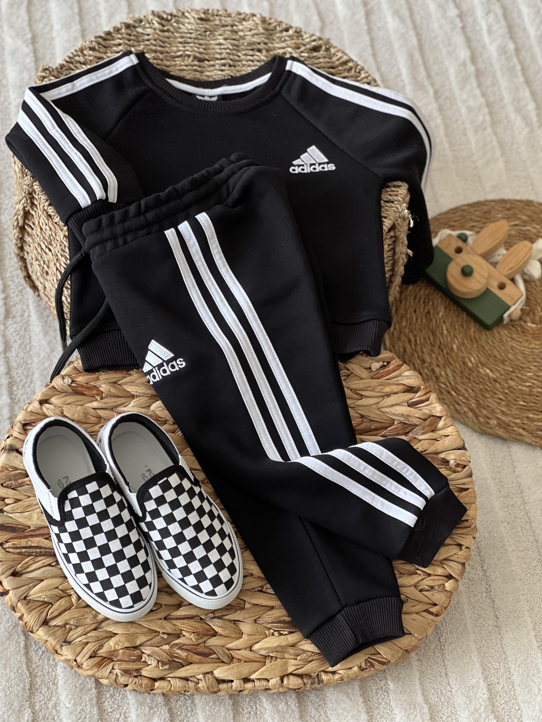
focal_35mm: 77
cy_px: 361
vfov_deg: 25.3
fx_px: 1608
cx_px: 271
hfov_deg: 19.1
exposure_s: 1/33
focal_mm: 9
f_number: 2.8
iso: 320
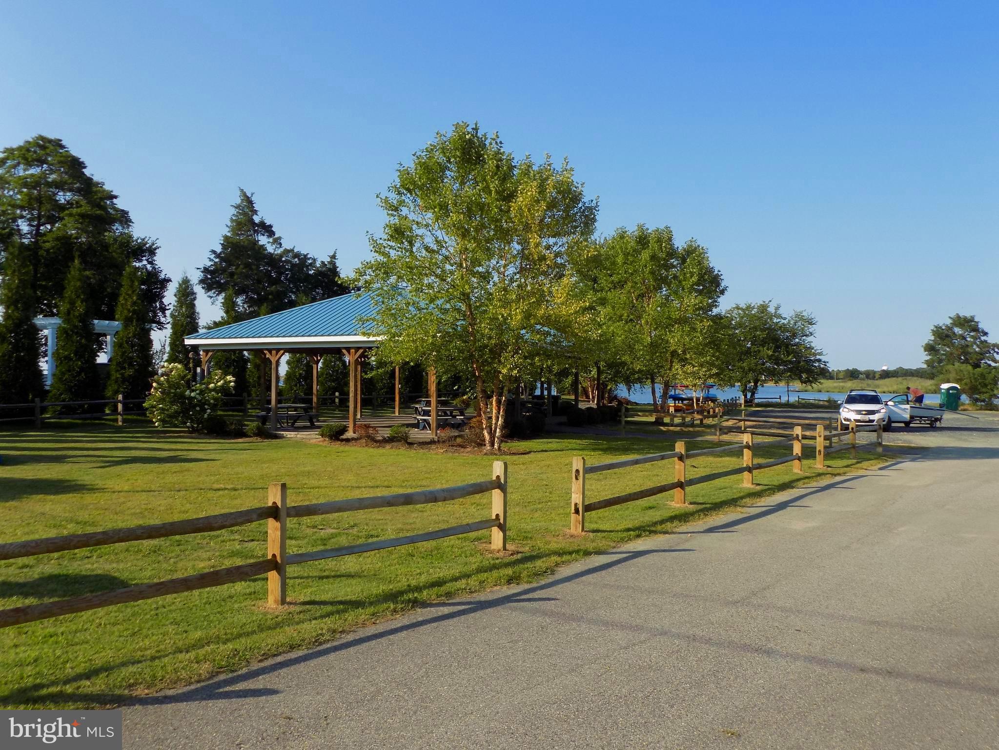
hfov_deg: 60.0
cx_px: 500
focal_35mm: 30
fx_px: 866
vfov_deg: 46.8
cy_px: 375
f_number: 3.3
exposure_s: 1/800
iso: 80
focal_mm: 5.3
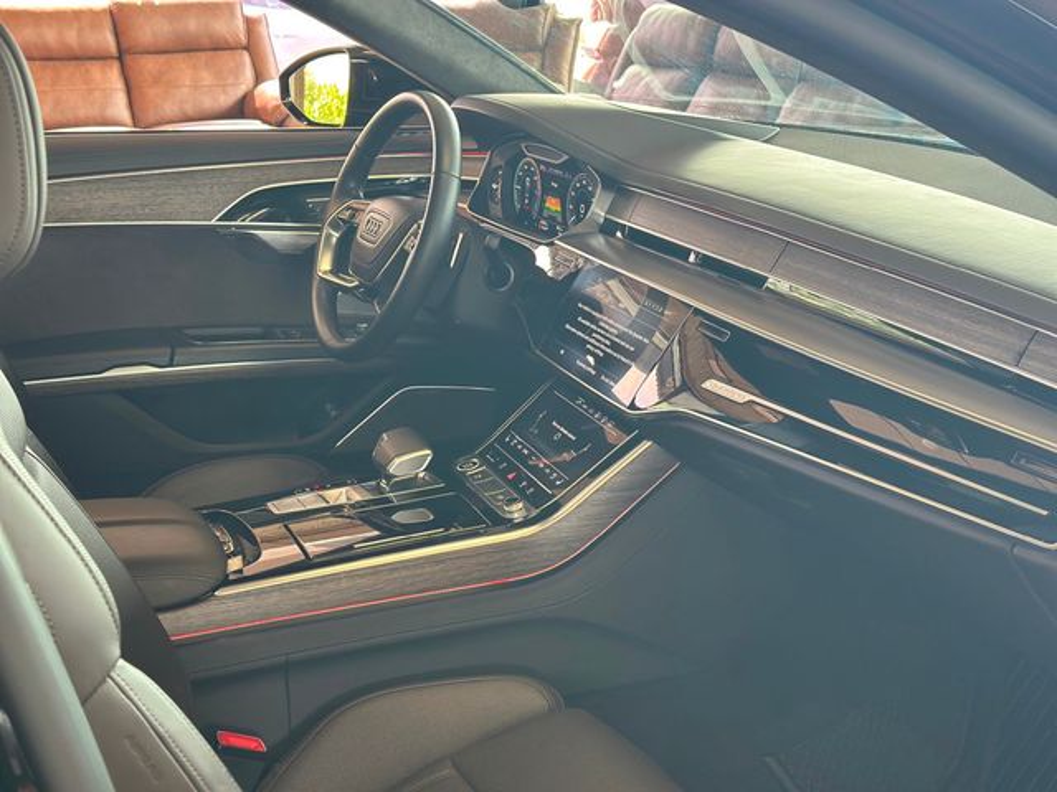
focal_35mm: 48
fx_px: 1466
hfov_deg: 39.7
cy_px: 396
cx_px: 528
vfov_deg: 30.3
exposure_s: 1/60
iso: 125
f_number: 1.78
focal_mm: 6.86
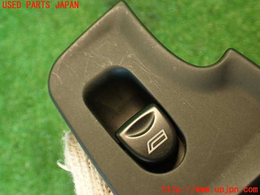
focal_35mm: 32
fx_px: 240
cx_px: 130
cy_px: 98
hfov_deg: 56.8
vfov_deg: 44.2
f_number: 2.4
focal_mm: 5.79
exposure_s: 1/30
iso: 400
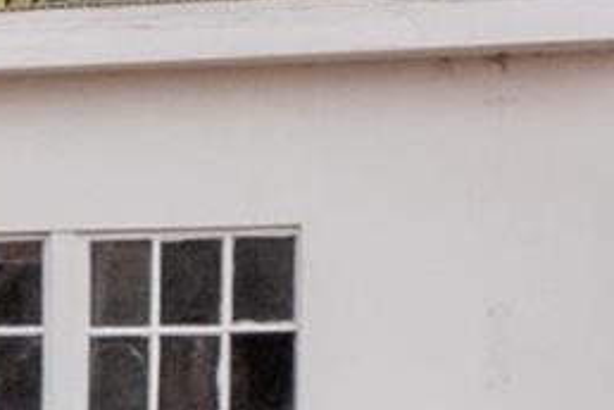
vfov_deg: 6.2
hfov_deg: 8.9
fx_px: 3803
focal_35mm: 223
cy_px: 329
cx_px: -450
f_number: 6.3
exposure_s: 1/320
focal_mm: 18
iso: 800
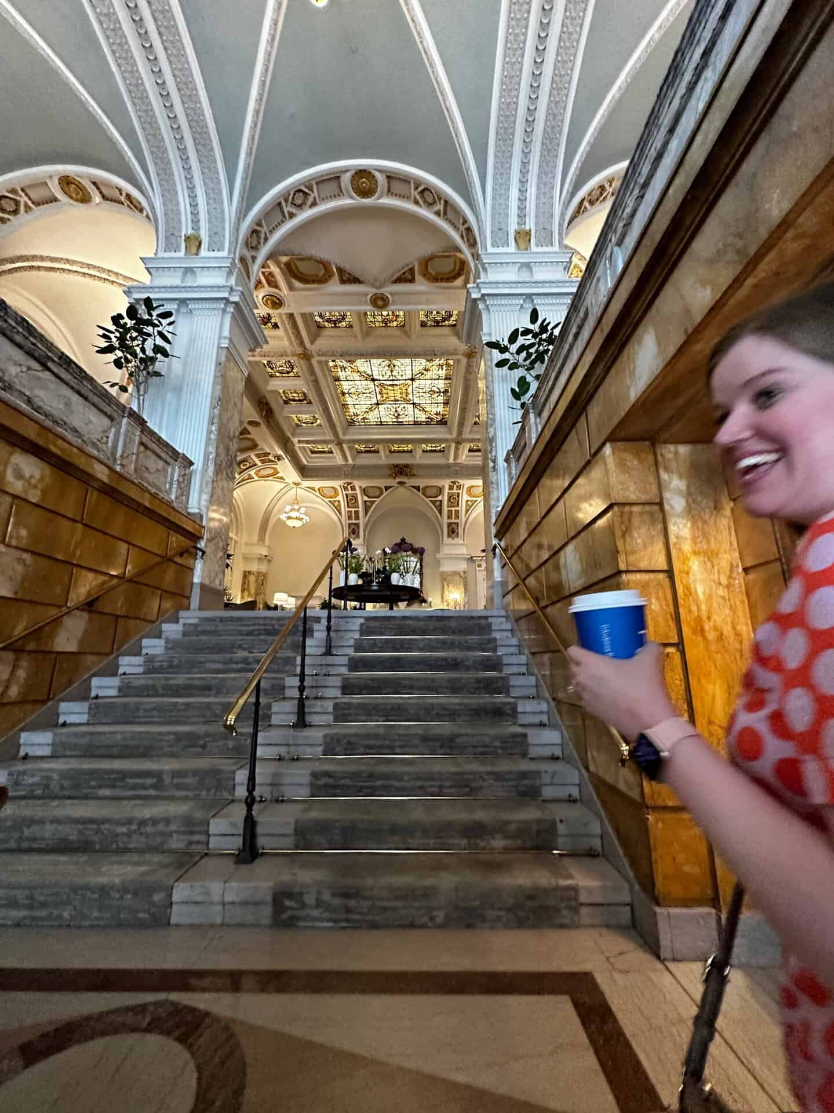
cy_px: 556
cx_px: 417
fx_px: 450
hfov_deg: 85.6
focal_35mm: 14
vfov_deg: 102.1
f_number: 2.2
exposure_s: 1/60
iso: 400
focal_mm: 2.22
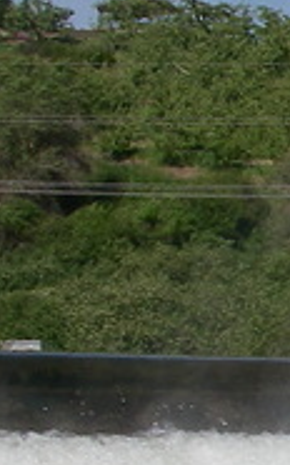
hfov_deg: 6.6
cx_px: 972
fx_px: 2191
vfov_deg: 12.1
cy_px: 370
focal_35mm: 173
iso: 64
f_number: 6.6
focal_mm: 6.3
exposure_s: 1/320
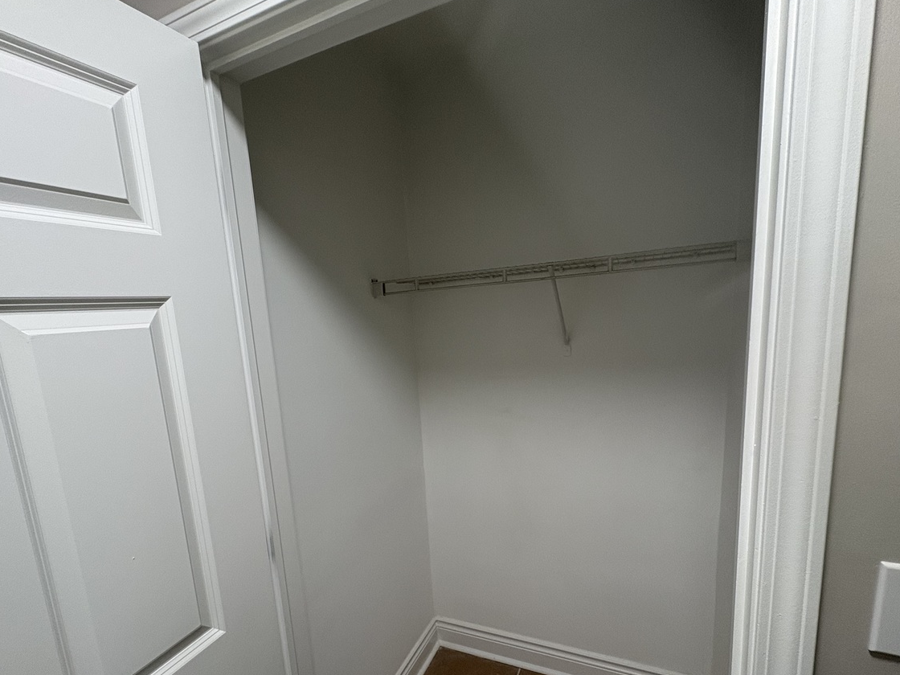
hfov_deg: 87.5
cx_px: 410
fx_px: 468
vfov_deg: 71.0
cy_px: 397
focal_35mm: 18
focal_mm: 2.22
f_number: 2.2
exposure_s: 1/60
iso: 125
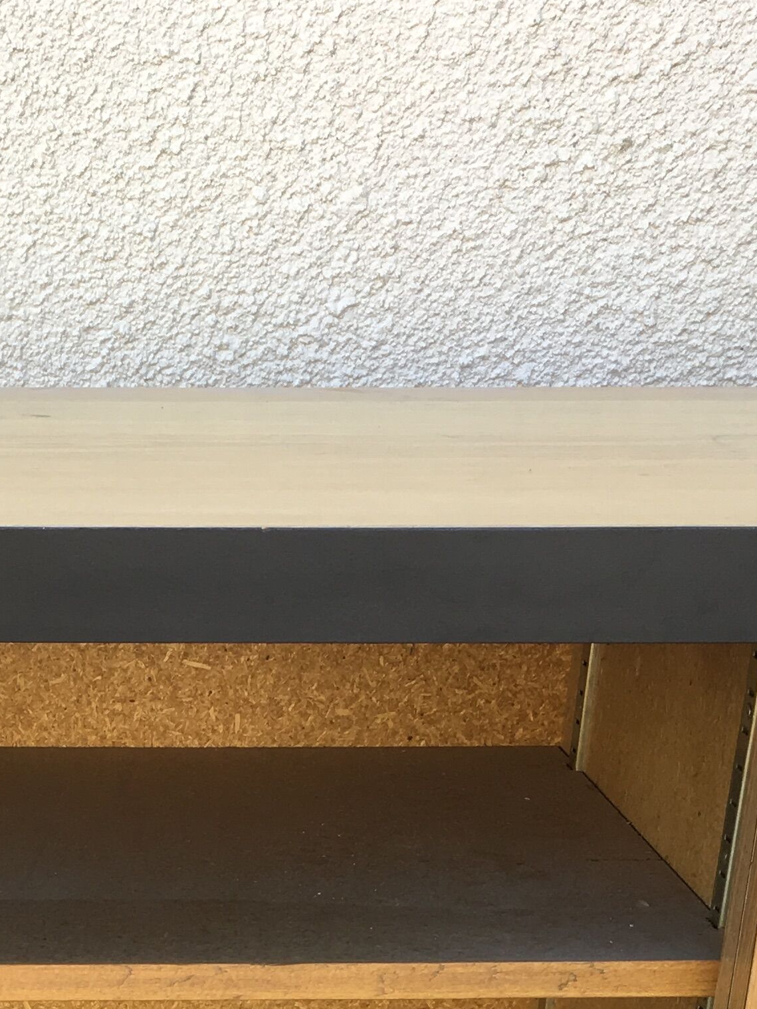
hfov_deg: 18.5
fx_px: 2245
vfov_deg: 23.0
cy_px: 1253
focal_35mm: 77
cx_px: -43
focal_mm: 4.15
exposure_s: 1/179
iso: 25
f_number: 2.2
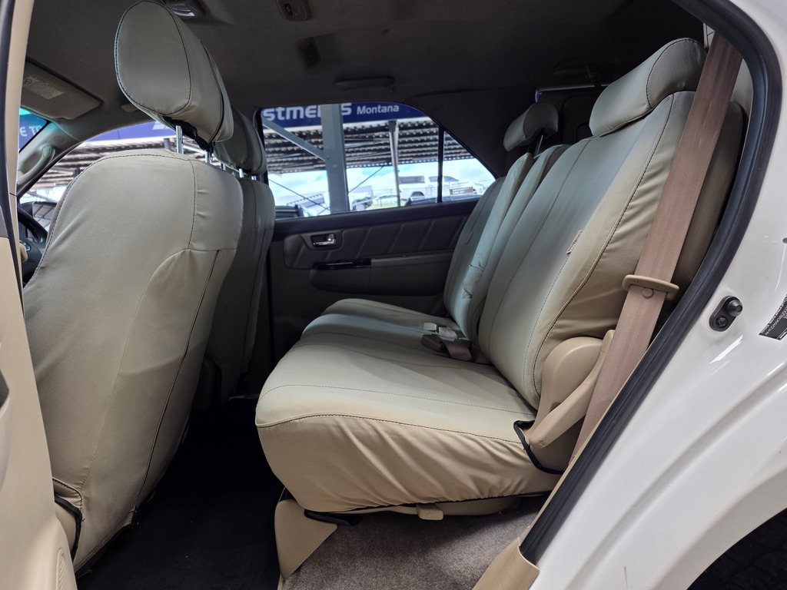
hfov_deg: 73.9
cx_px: 394
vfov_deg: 58.9
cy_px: 295
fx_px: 523
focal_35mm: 23
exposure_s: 1/180
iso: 80
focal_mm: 6.25
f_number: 1.7
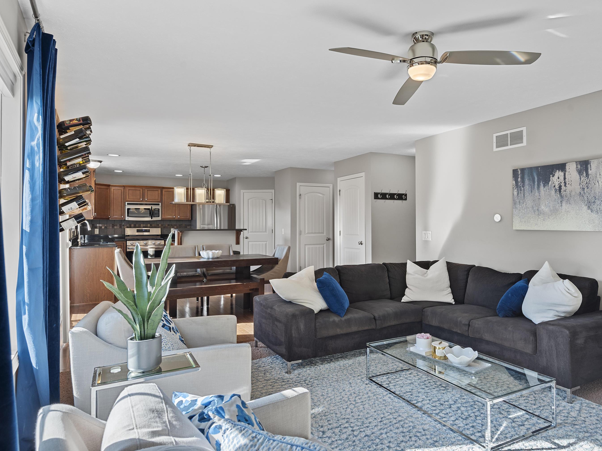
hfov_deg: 73.6
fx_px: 400
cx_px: 340
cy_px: 224
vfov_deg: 58.9
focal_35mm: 23
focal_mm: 21
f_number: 8
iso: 250
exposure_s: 1/8
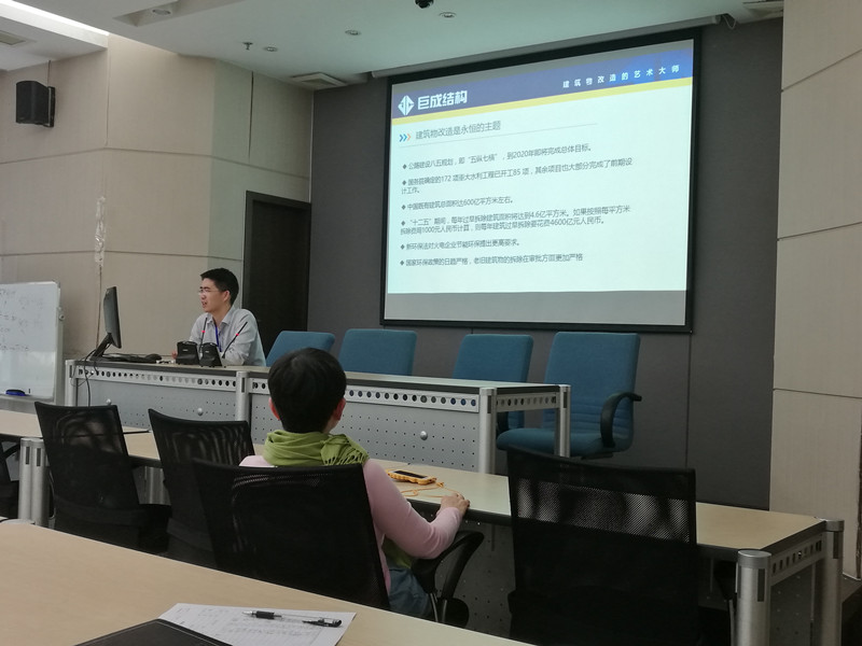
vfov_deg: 37.7
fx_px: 946
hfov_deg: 49.0
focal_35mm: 38
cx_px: 431
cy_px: 323
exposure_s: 1/33.3
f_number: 2
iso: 160
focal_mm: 4.04
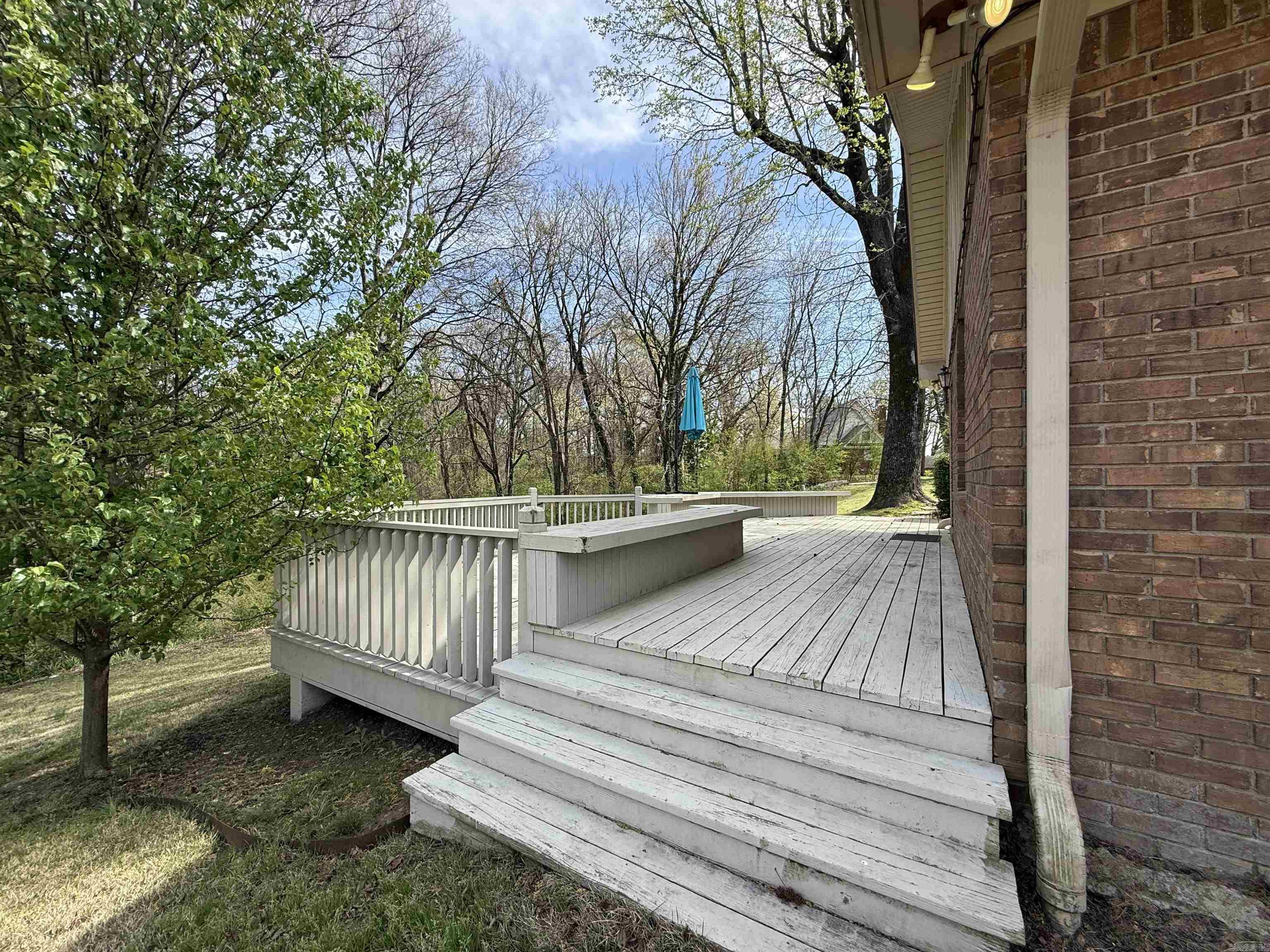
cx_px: 635
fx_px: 514
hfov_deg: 102.1
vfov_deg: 85.7
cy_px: 476
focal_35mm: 14
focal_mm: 2.22
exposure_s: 1/638
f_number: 2.2
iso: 50
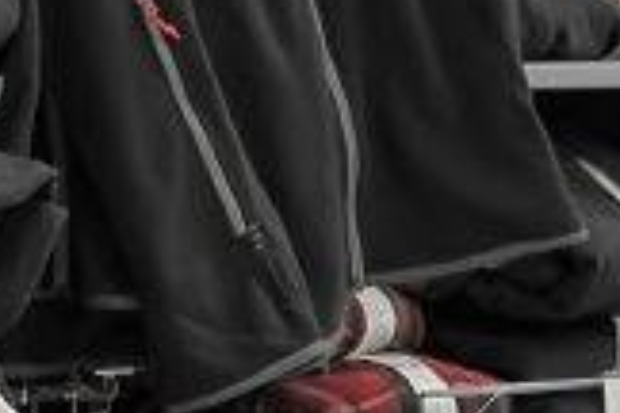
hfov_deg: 5.1
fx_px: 6906
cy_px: -52
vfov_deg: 3.4
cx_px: 107
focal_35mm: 401
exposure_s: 1/200
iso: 400
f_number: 2
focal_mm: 50
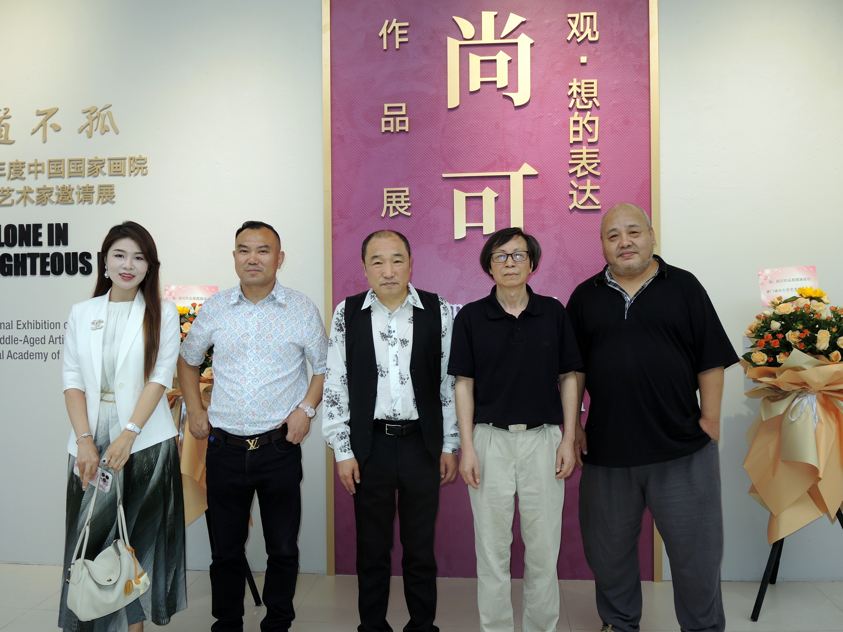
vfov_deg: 46.8
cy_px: 316
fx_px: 731
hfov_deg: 60.0
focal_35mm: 30
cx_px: 422
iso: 80
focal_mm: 6.5
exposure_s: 1/125
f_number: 2
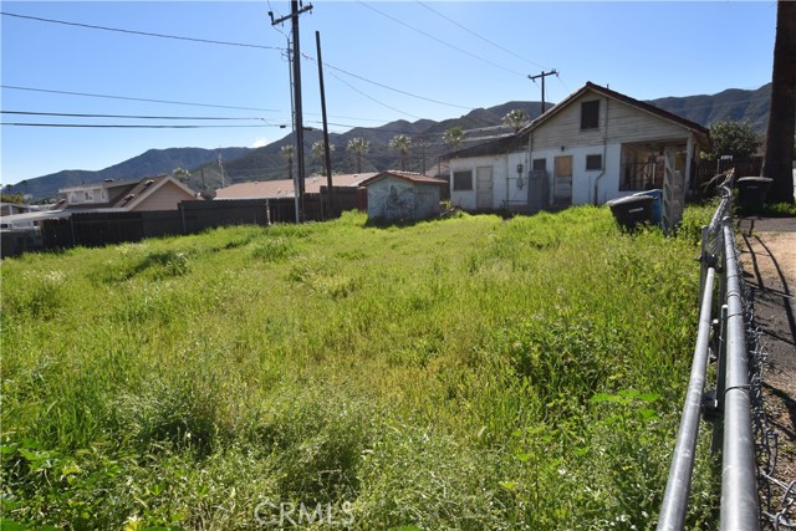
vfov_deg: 63.2
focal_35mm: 20
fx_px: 431
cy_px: 266
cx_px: 398
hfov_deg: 85.4
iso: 200
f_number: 9
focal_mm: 13
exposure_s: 1/320
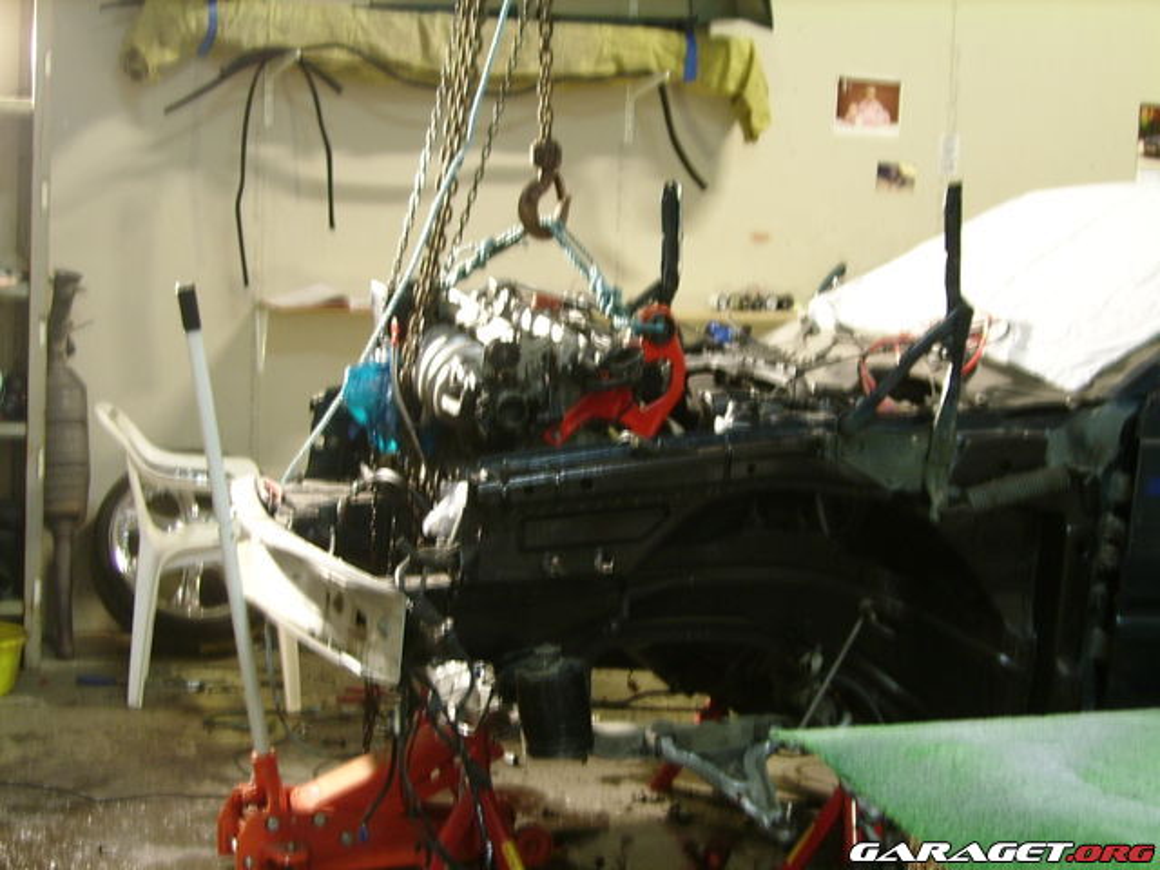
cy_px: 435
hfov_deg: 30.3
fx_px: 2145
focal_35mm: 64
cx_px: 580
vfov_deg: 22.9
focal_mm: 10.75
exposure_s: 1
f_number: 3.7
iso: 100
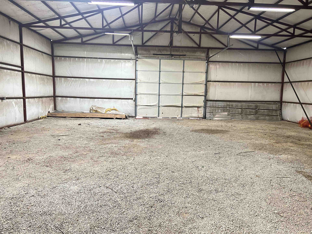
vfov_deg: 53.1
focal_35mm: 26
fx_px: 234
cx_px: 156
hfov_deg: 67.3
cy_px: 117
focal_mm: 5.7
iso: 400
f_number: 1.5
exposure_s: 1/60
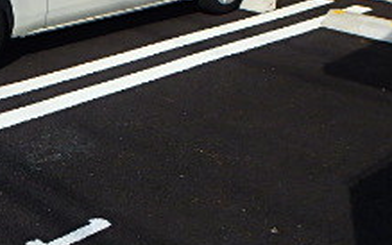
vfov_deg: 20.0
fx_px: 695
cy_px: 95
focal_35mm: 65
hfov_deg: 29.8
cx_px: 20
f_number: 3.5
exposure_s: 1/1000
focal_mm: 3.7
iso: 125
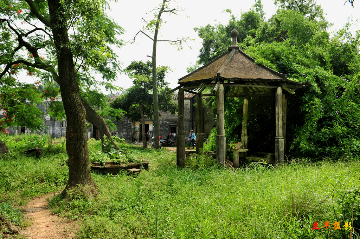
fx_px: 320
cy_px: 120
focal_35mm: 32
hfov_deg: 58.8
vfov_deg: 41.1
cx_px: 180
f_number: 8
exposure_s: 1/200
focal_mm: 32
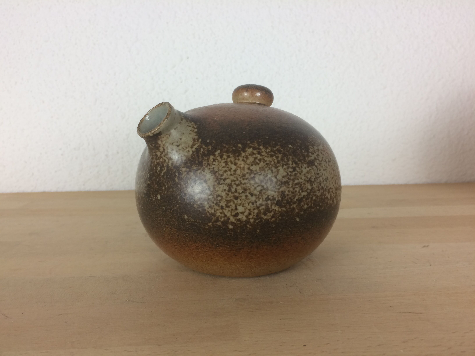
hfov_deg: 61.7
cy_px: 178
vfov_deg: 48.2
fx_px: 398
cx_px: 238
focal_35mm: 29
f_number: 2.2
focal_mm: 4.15
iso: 50
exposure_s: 1/50
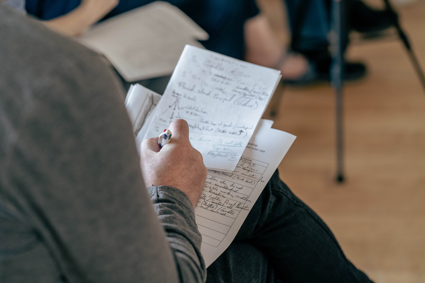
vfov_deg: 16.1
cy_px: 142
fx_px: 1003
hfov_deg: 23.9
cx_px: 212
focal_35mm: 85
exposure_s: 1/125
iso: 640
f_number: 3.2
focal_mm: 85
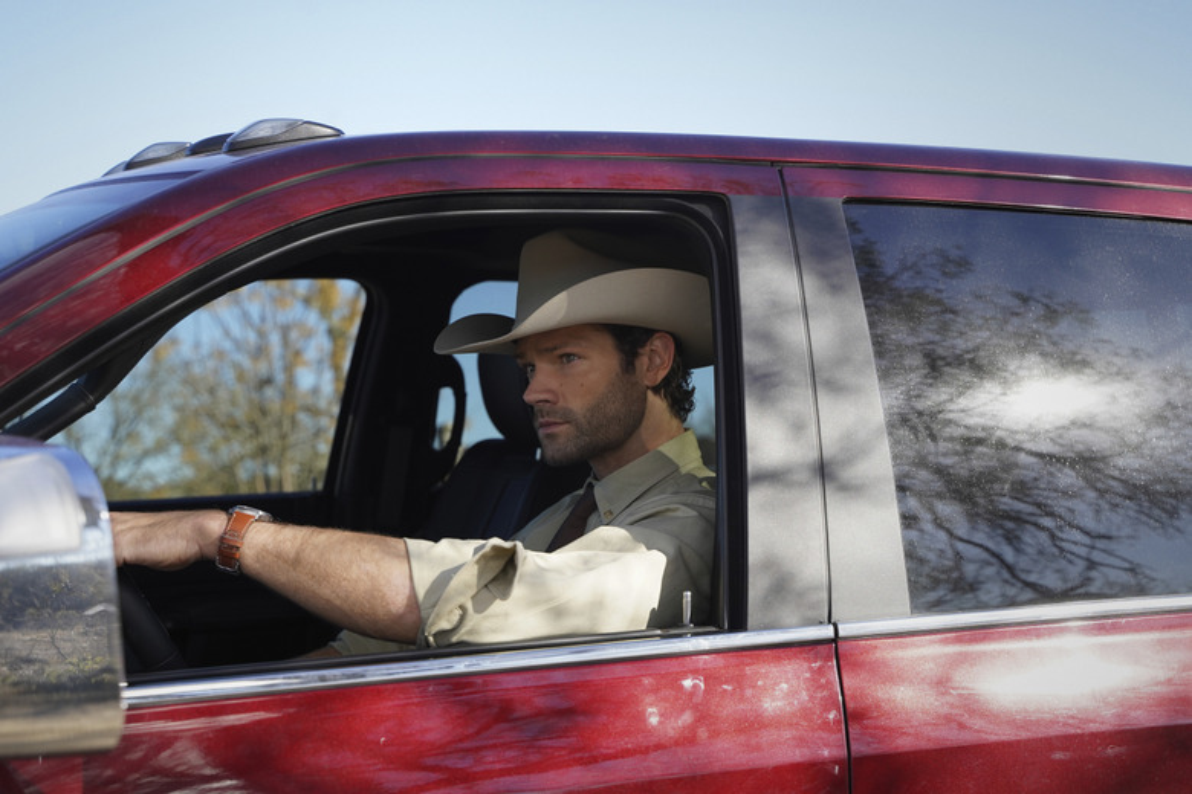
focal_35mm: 46
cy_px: 397
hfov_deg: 42.7
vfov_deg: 29.2
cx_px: 596
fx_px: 1523
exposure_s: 1/2000
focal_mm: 46
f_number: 4
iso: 1000
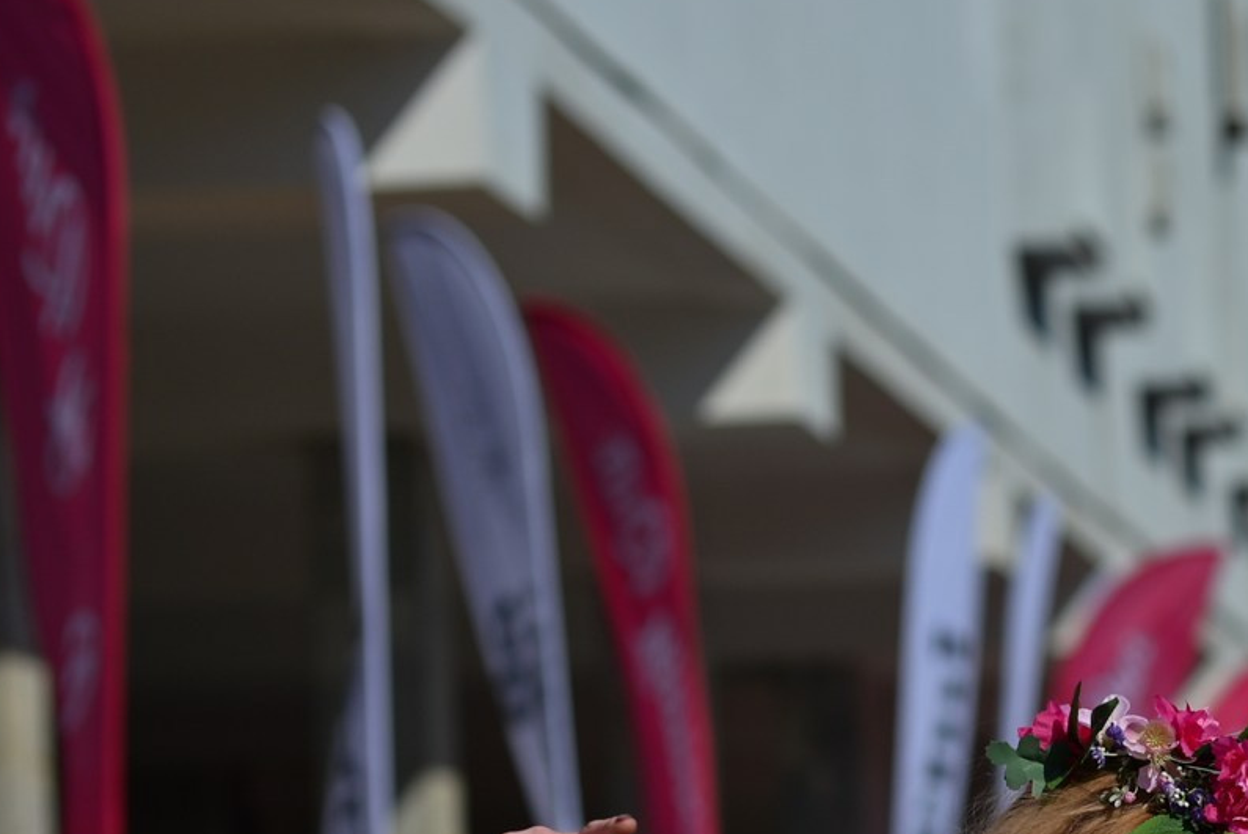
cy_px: 994
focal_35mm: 161
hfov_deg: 12.2
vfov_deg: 8.4
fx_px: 5584
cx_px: 1860
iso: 50
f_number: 2.2
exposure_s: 1/6400
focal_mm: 50
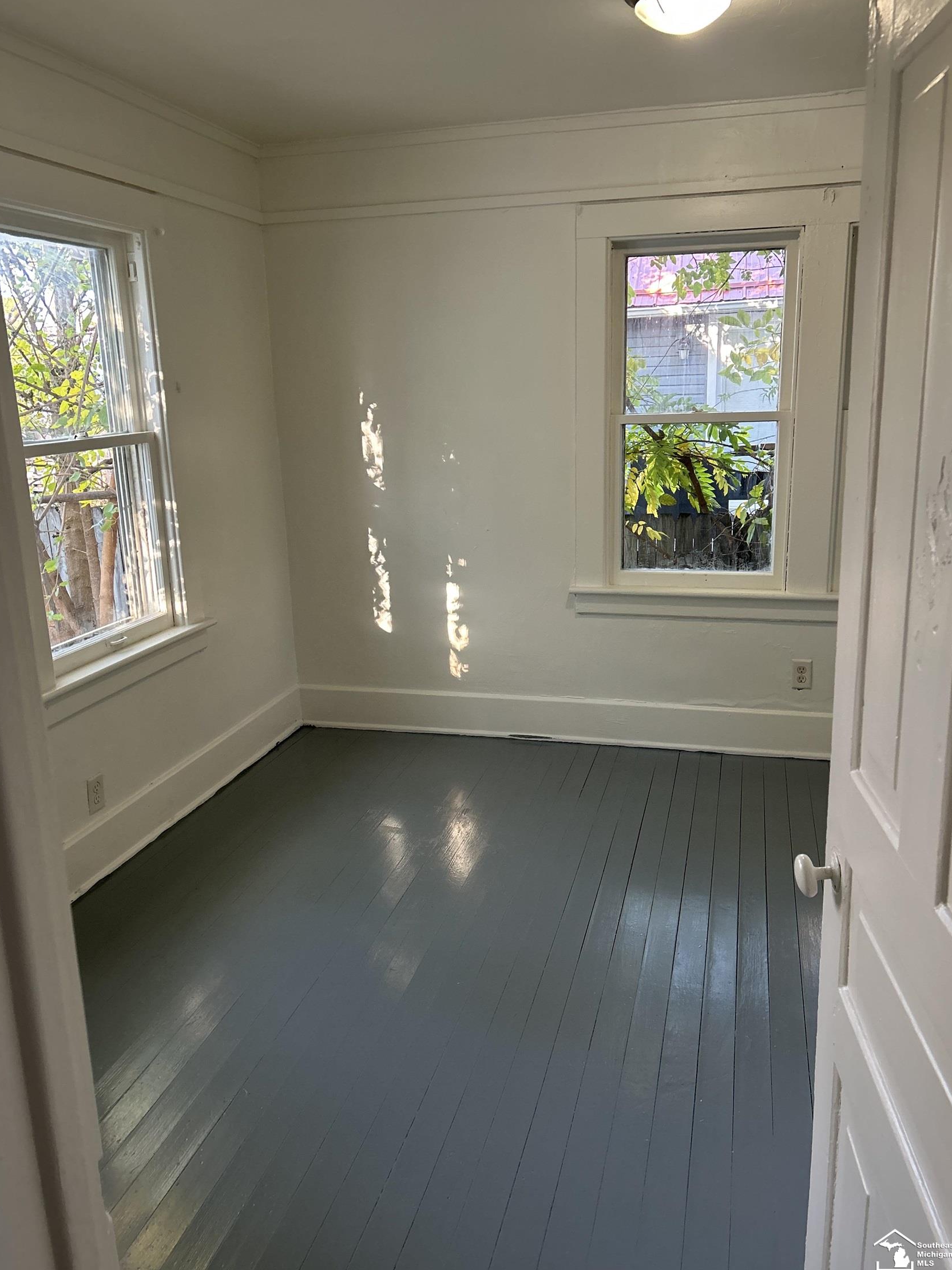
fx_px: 990
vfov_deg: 65.3
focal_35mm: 27
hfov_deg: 51.3
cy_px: 620
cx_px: 488
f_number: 1.5
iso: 125
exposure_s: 1/63
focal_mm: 5.7
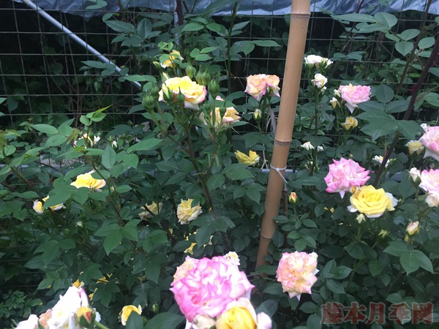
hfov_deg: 61.7
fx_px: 368
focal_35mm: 29
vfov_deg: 48.2
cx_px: 220
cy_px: 164
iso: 125
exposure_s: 1/33
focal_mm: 4.15
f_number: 2.2
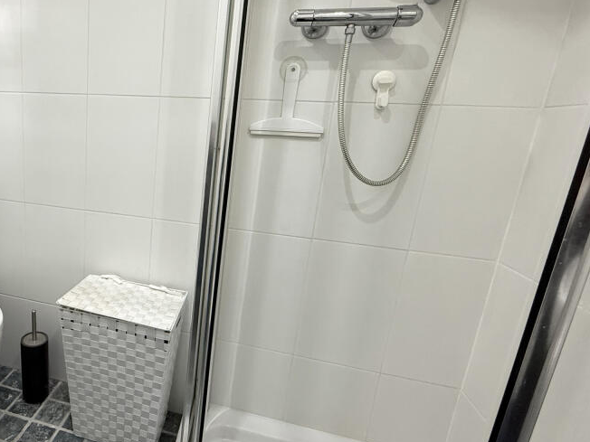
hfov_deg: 70.8
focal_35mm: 22
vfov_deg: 61.0
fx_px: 375
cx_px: 142
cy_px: 207
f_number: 2.2
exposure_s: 1/100
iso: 250
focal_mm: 2.22
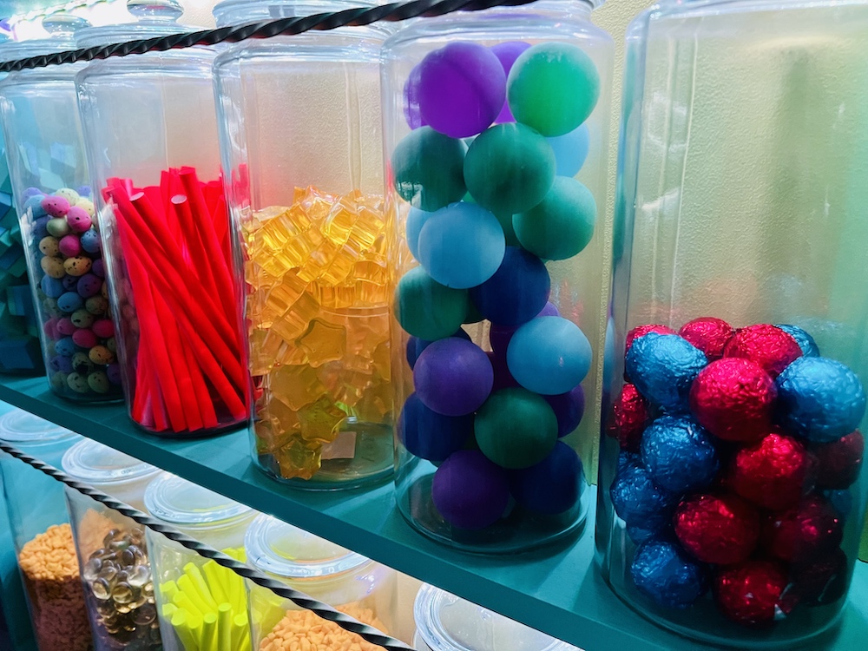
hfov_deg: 67.3
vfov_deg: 53.1
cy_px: 326
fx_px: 652
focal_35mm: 26
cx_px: 434
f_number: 1.5
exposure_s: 1/50
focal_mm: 5.7
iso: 500
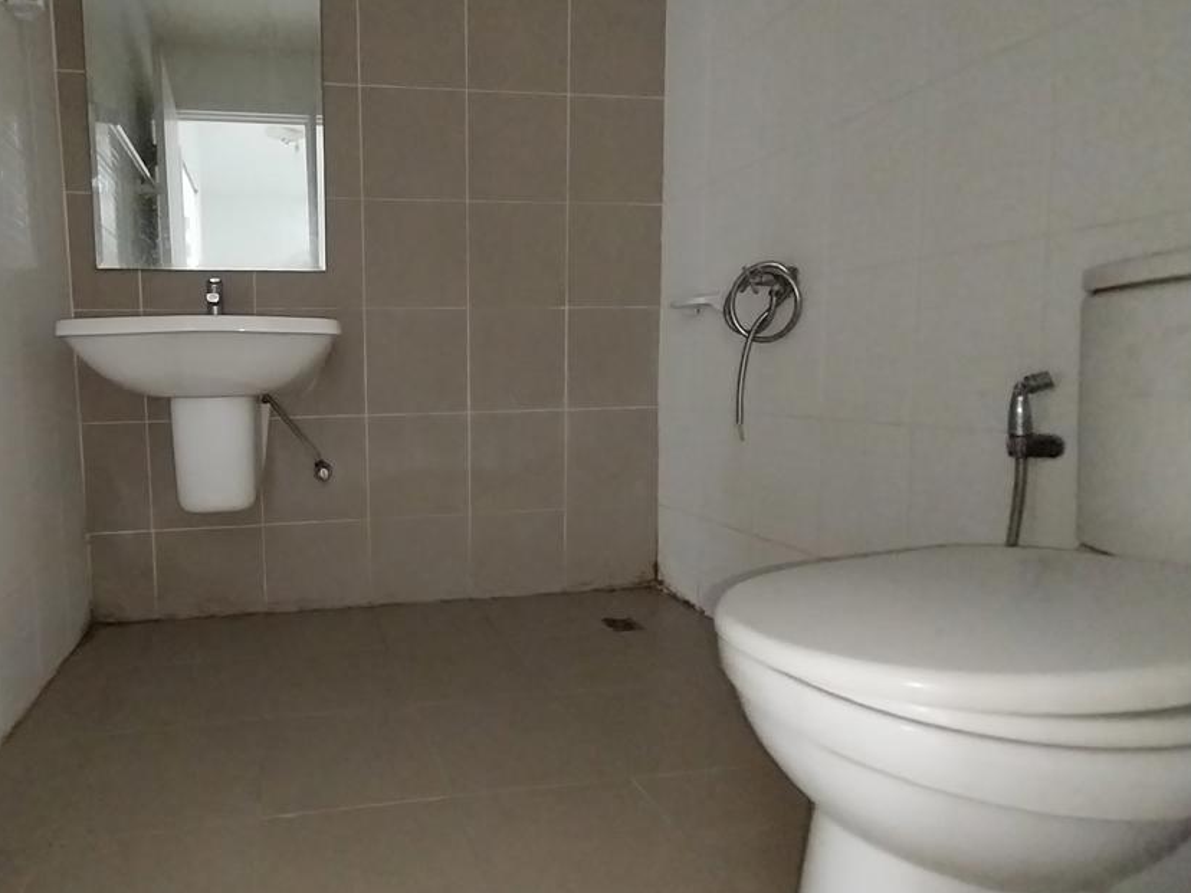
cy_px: 444
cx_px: 379
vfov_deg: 71.6
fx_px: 619
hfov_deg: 84.1
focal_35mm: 18
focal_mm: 1.3
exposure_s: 1/14
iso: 500
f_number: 2.2
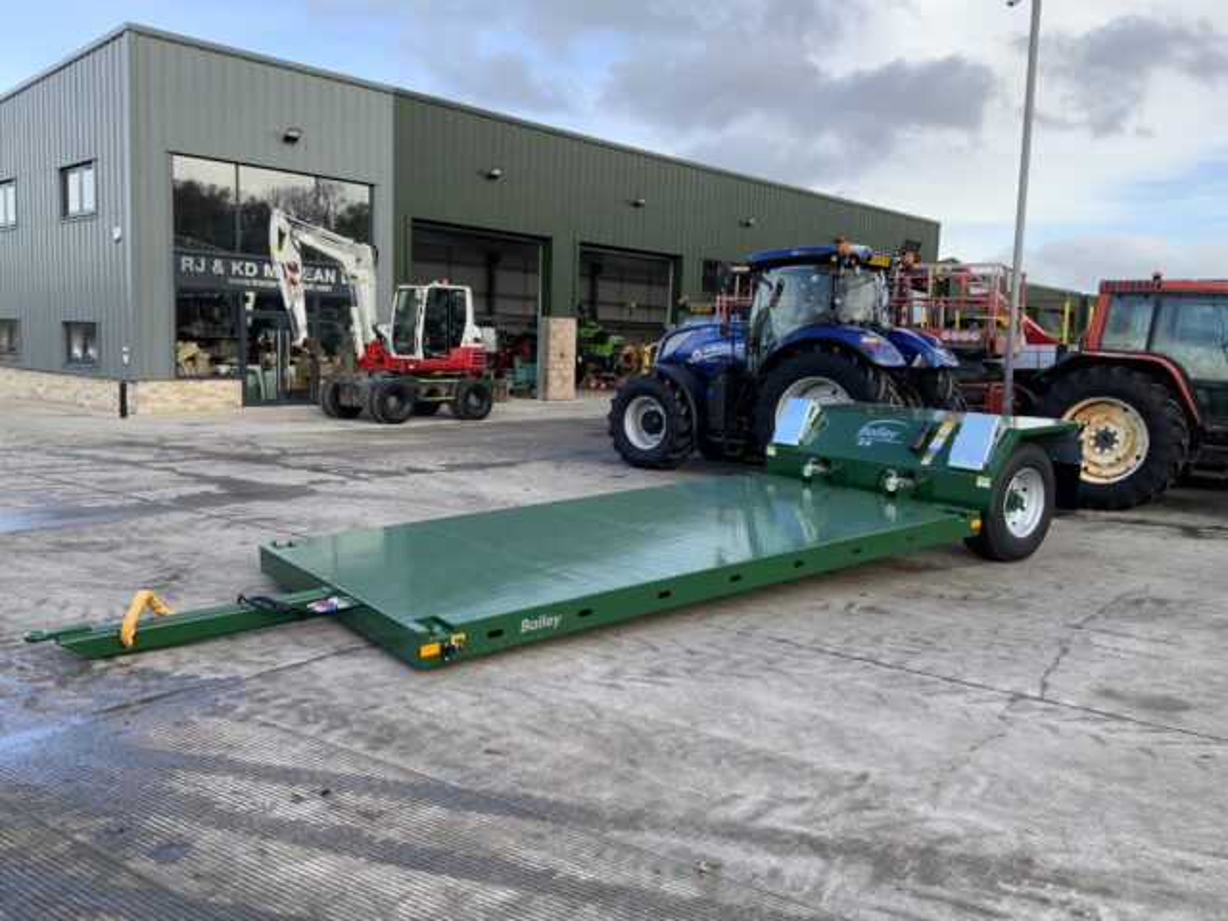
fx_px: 1029
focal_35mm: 29
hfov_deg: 61.7
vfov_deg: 48.2
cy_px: 460
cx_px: 614
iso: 16
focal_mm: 3
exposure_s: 1/276
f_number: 1.8
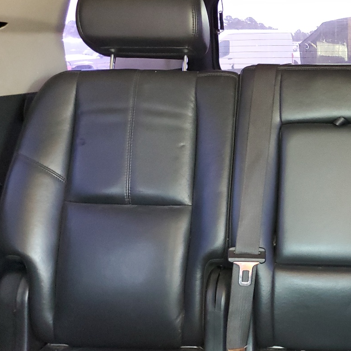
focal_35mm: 47
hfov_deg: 33.2
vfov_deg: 36.0
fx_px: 539
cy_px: 202
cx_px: 347
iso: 365
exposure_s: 1/60.2
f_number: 1.5
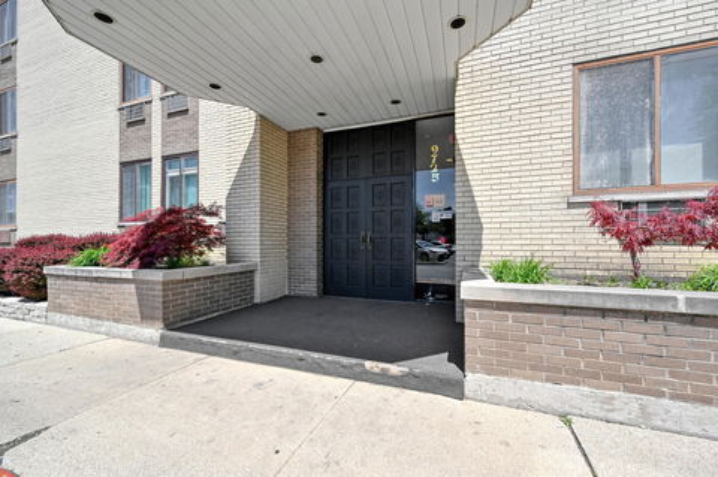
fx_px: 279
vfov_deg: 81.1
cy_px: 238
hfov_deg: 104.3
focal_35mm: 14
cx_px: 359
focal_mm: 14
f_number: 8
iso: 200
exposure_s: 1/800
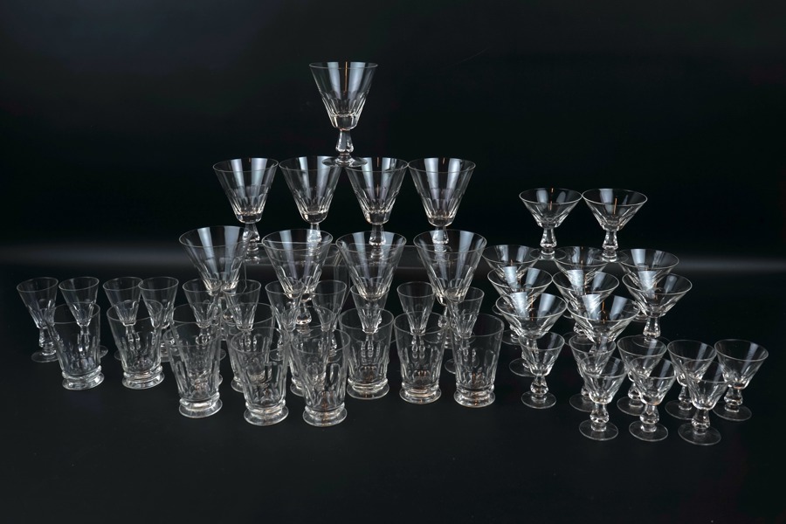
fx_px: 786
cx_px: 393
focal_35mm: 36
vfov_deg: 36.9
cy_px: 262
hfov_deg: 53.1
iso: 100
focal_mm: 36
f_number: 7.1
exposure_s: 1/100
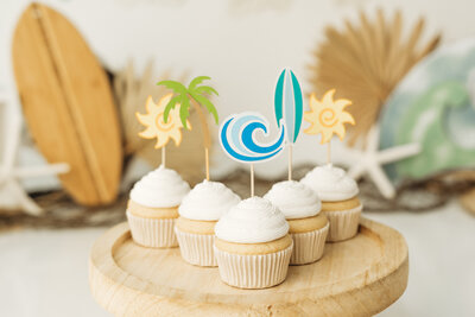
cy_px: 158
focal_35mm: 50
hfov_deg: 39.6
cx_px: 238
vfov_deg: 27.0
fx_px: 660
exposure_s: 1/200
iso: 125
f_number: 3.2
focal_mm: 50
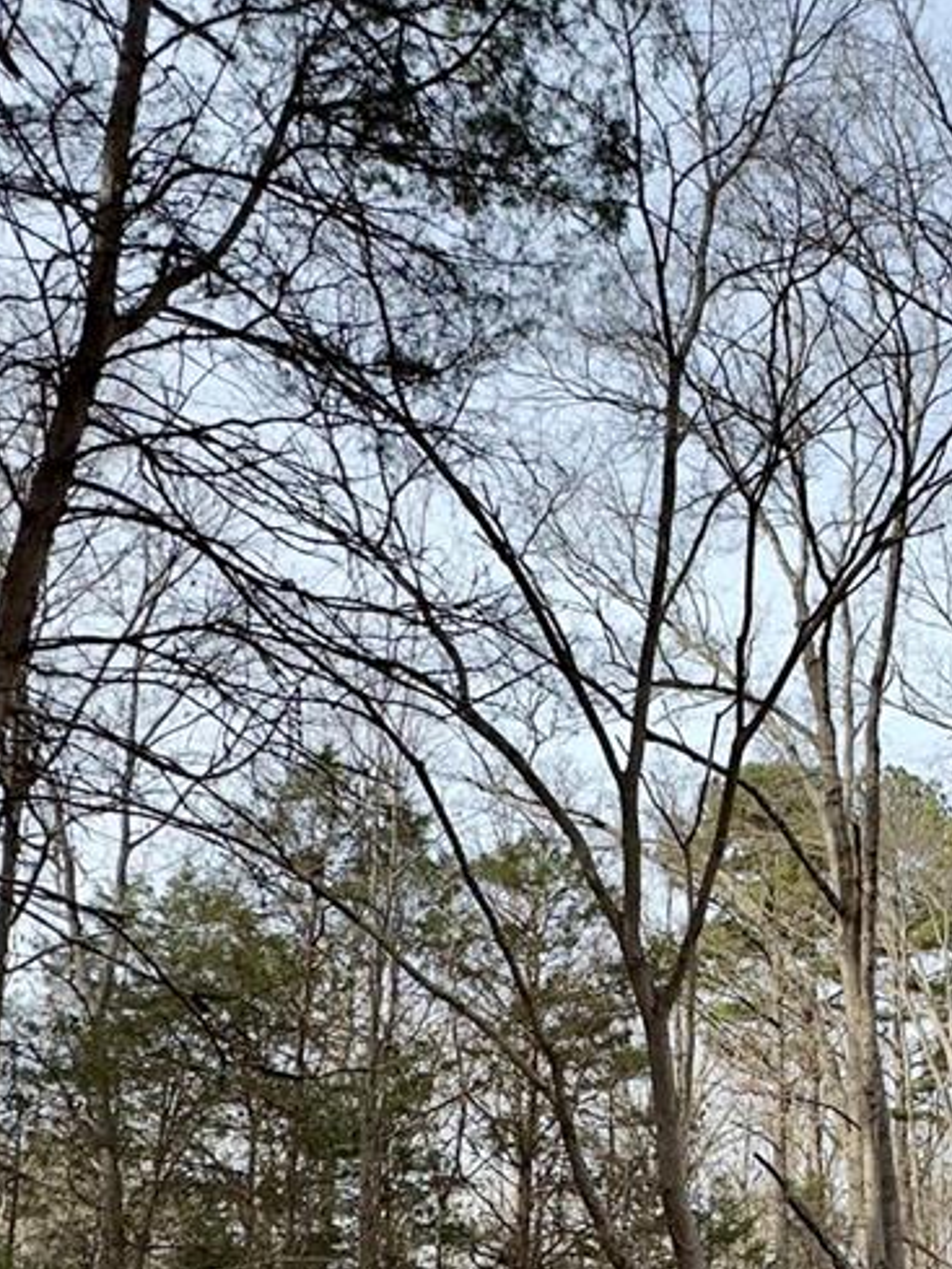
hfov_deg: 30.4
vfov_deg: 40.9
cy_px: 1035
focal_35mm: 44
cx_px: 968
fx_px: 1613
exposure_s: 1/1160
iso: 50
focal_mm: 2.22
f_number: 2.2
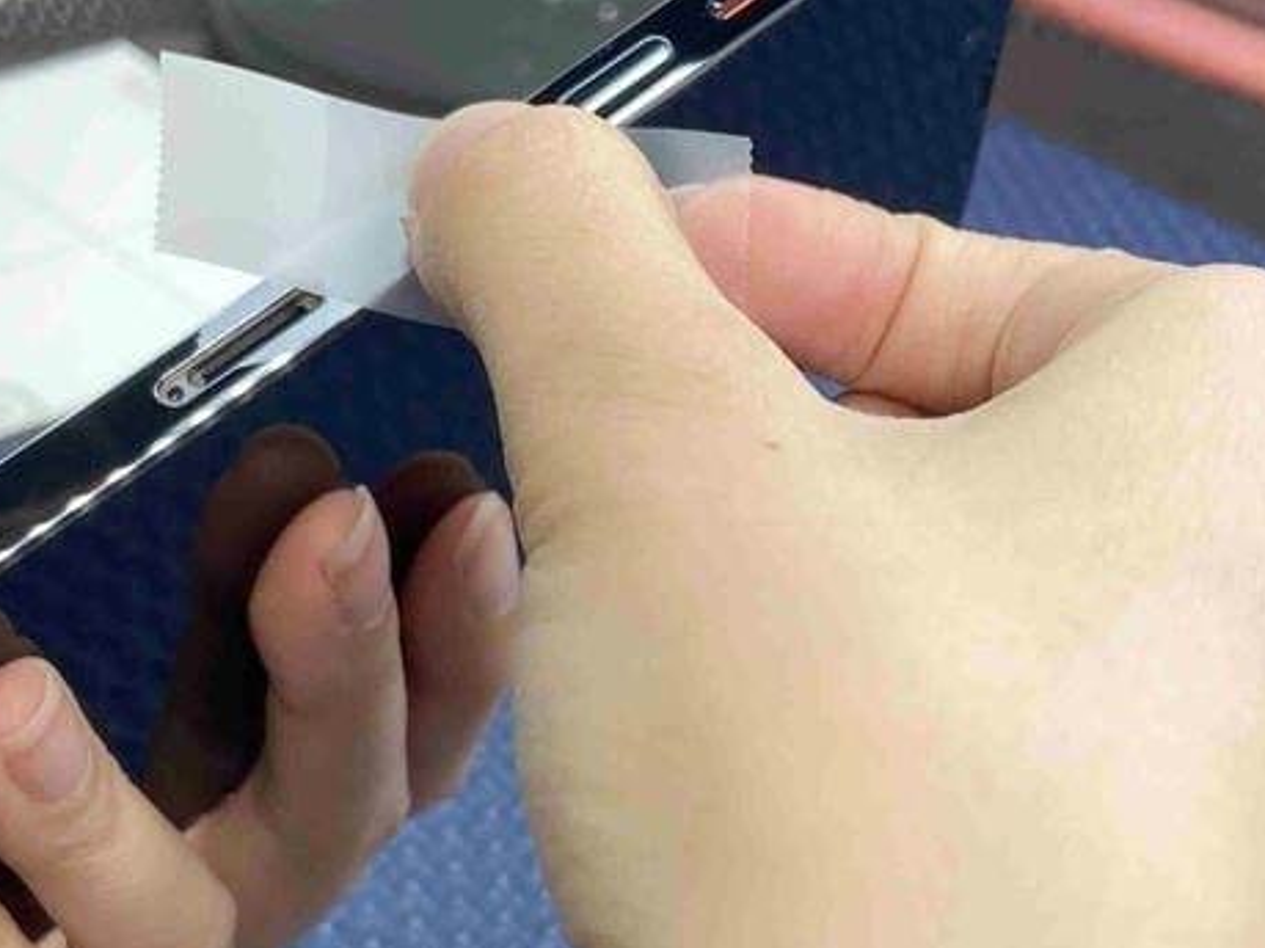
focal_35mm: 68
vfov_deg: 21.5
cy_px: 664
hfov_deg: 28.5
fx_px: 2484
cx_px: 551
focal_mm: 4.25
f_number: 1.8
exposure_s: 1/120
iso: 40
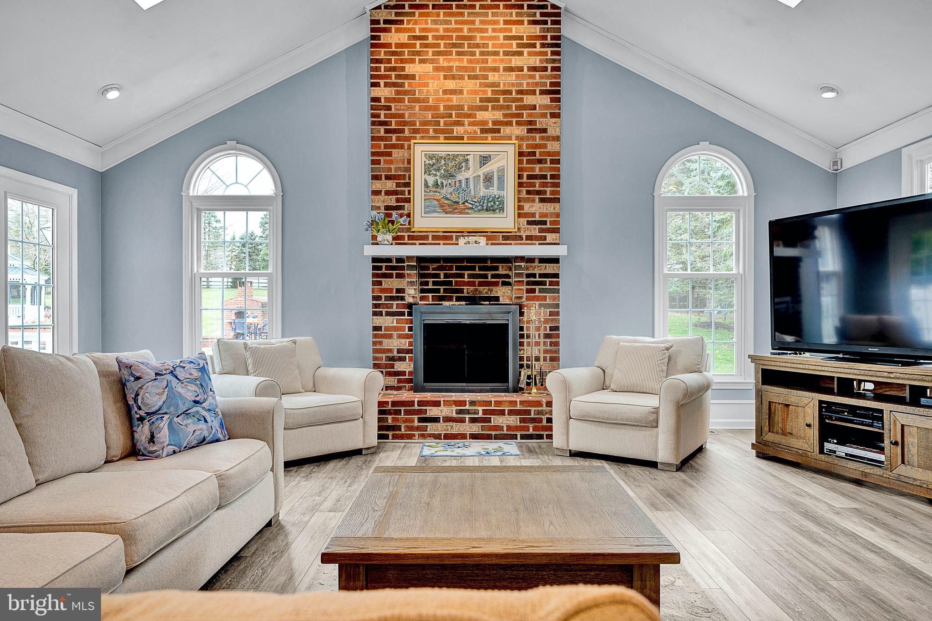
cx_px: 466
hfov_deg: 73.7
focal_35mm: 24
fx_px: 621
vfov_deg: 53.1
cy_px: 310
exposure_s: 1/3.33
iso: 200
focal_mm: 24
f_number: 8
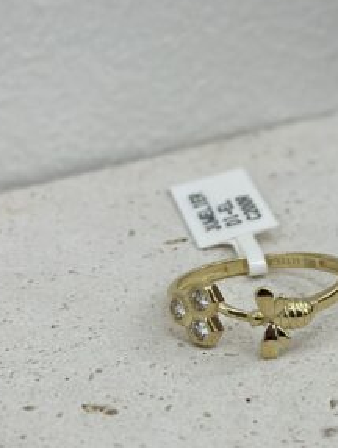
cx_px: 239
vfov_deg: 22.0
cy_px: 268
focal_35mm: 89
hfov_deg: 16.6
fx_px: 1156
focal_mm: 6.86
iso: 80
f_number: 1.78
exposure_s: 1/631
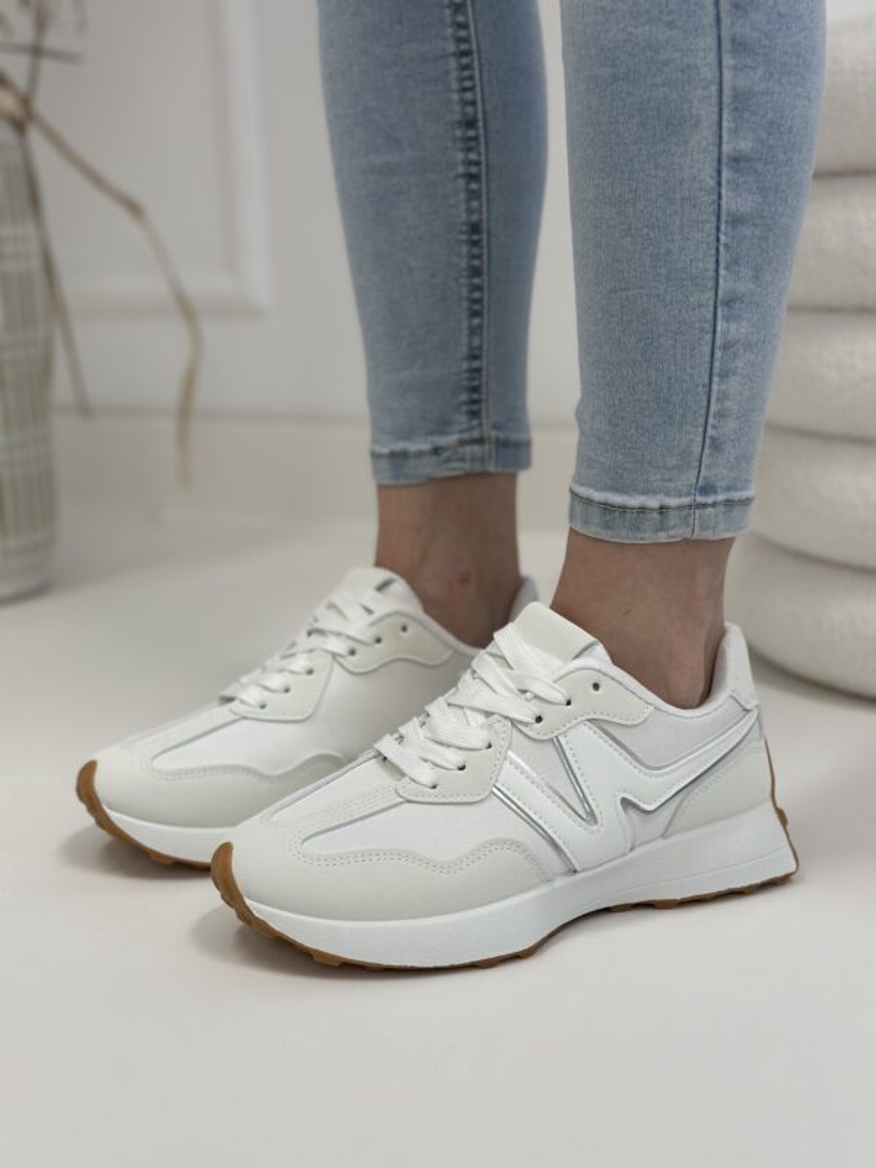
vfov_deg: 39.7
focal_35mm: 48
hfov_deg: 30.3
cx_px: 438
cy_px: 584
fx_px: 1620
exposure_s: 1/100
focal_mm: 6.86
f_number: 1.78
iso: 100
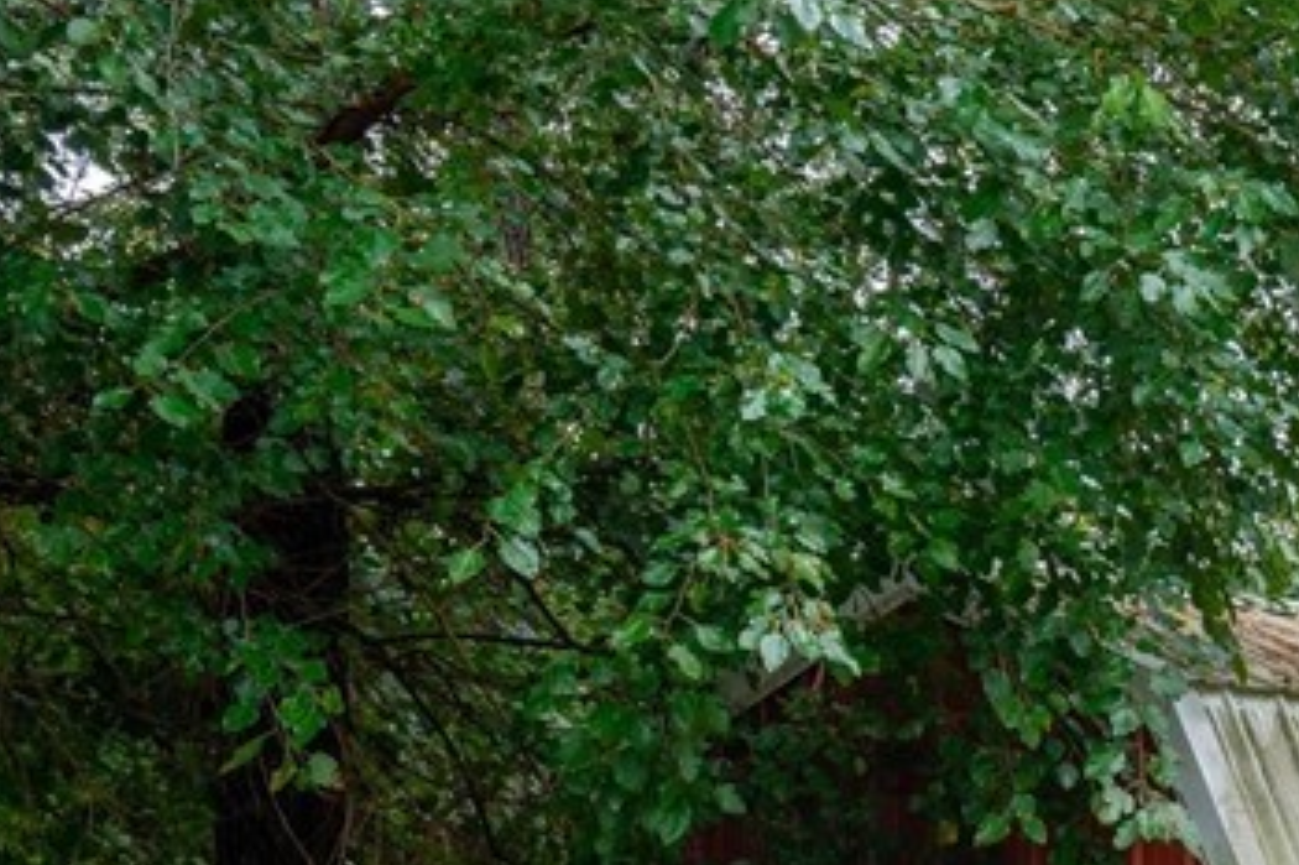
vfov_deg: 13.9
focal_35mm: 95
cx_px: 1904
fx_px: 3410
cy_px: 1093
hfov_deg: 19.1
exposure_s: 1/40
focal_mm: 30.5
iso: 250
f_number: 8
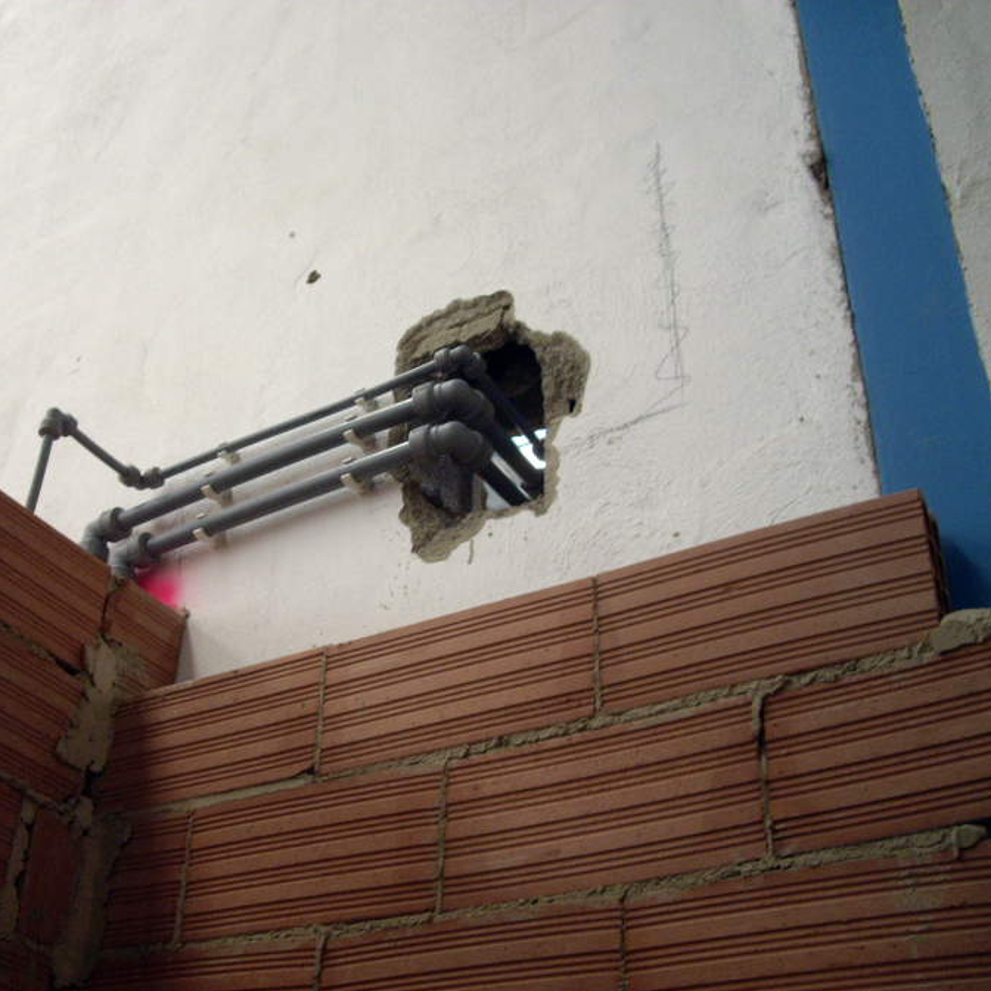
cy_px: 496
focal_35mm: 45
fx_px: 1458
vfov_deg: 37.6
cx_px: 354
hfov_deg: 37.3
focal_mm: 7.9
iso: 200
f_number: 2.8
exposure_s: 1/80
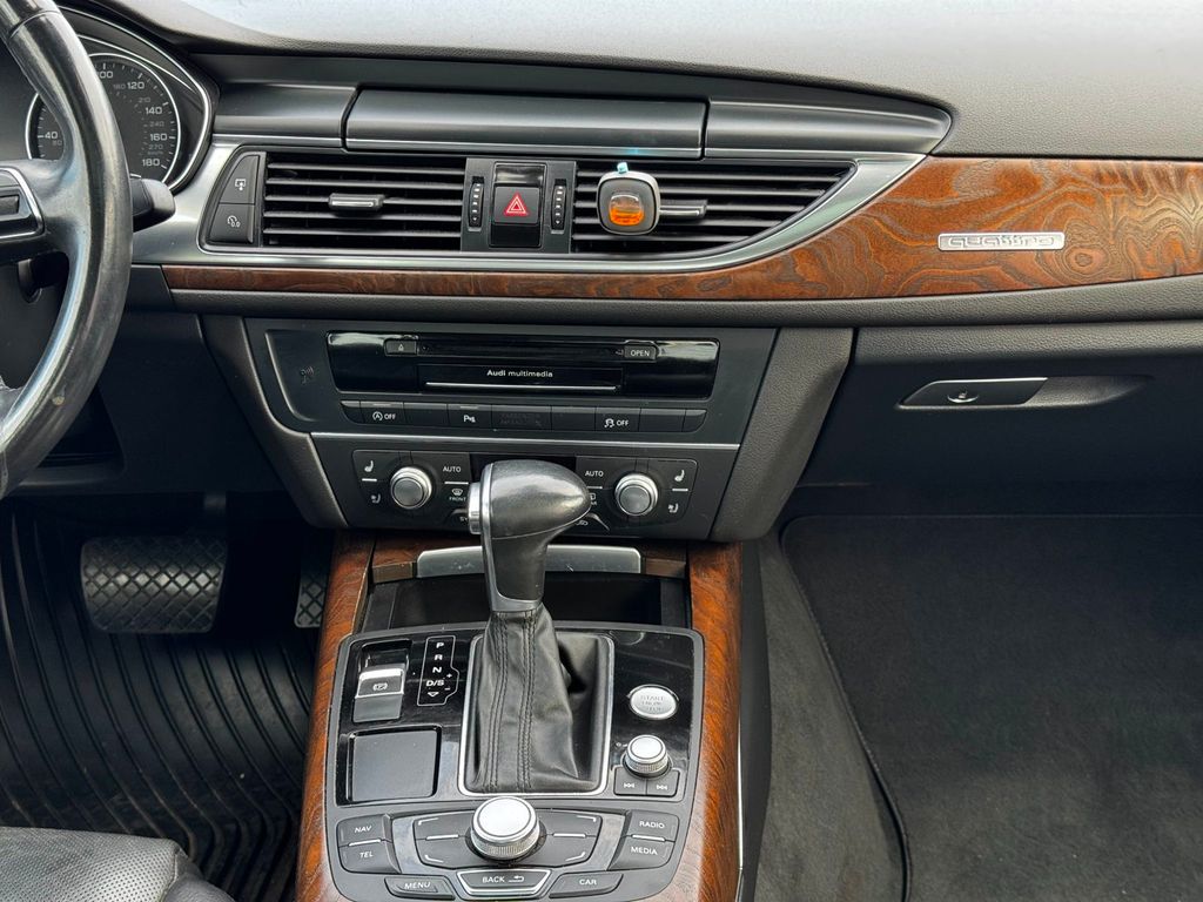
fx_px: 1668
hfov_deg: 39.7
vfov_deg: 30.3
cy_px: 451
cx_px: 602
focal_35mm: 48
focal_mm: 6.76
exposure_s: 1/72
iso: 100
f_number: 1.78
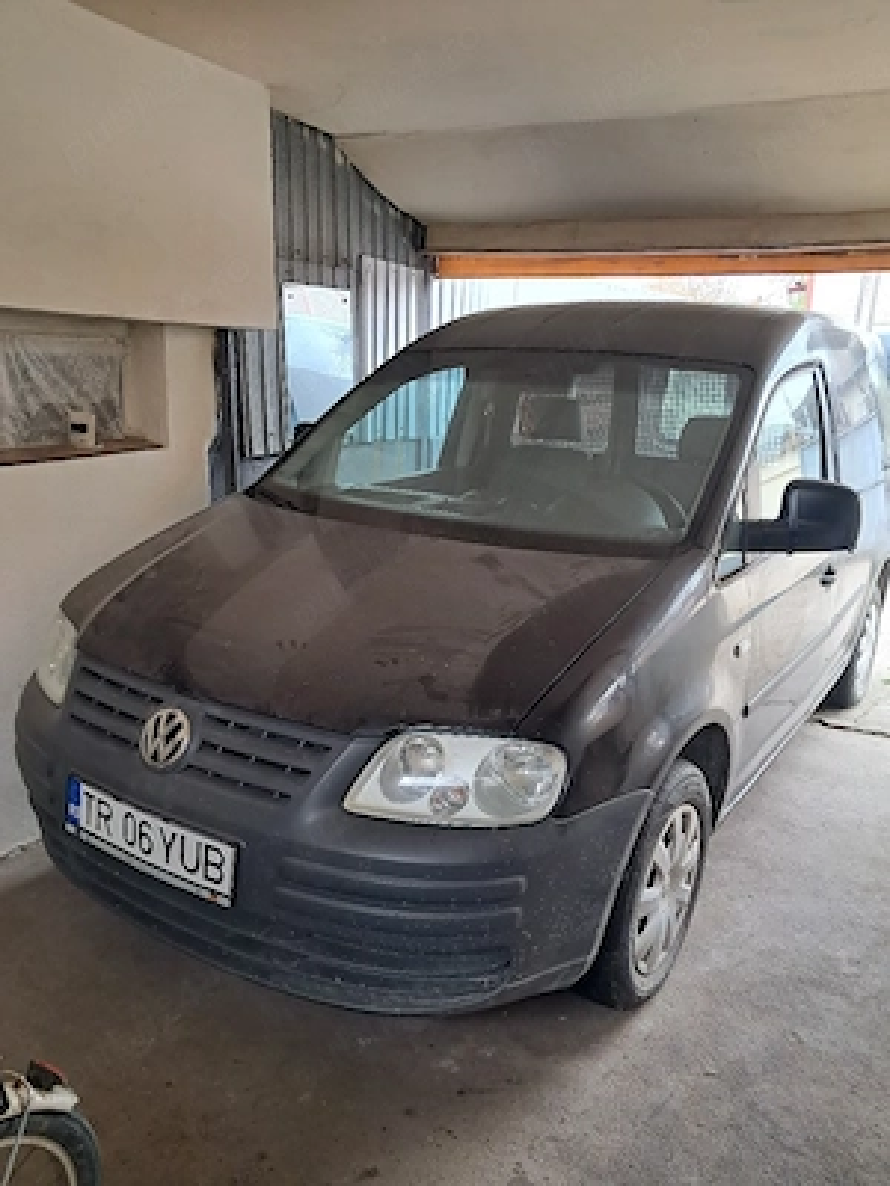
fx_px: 926
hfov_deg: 51.4
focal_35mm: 27
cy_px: 593
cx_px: 445
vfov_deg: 65.3
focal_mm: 4
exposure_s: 1/60.2
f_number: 1.8
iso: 80
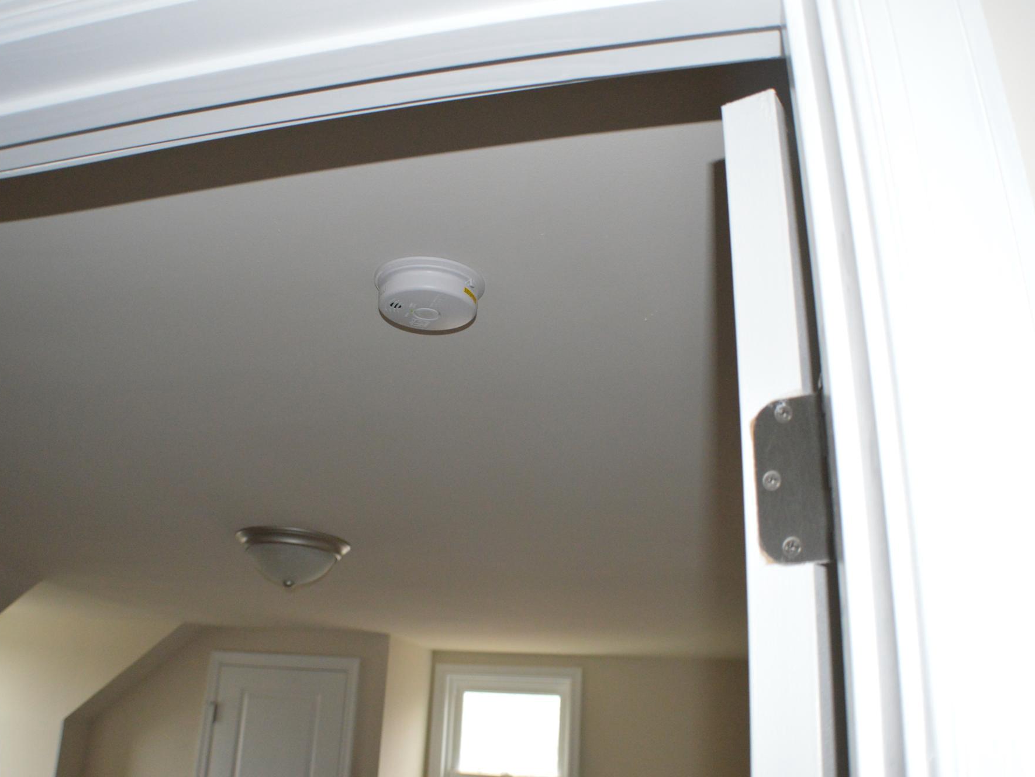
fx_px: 1196
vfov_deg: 36.0
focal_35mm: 40
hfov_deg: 46.7
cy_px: 379
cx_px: 469
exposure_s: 1/60
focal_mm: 24
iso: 1800
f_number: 4
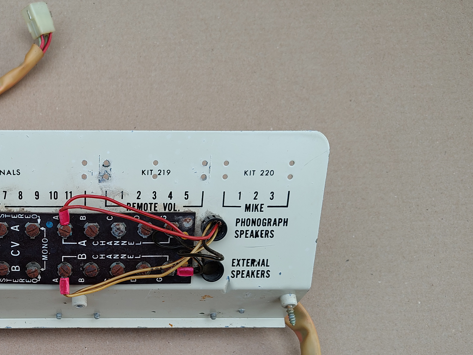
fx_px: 615
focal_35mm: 45
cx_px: 69
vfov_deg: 31.5
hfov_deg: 39.7
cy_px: 270
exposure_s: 1/100
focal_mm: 5.56
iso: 110
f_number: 1.8
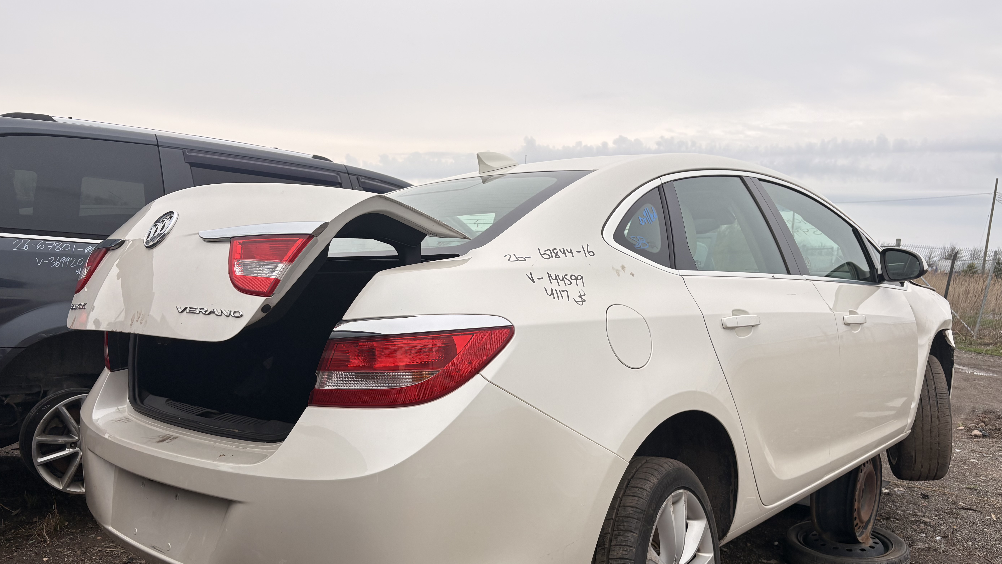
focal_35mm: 29
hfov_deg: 66.1
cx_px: 503
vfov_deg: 39.8
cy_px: 364
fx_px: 770
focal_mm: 5.96
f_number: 1.6
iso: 50
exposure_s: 1/1550
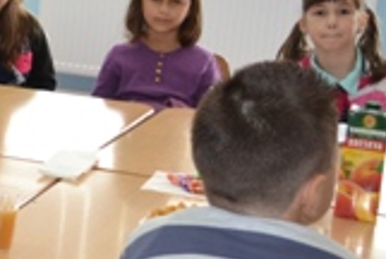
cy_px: 152
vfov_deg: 11.6
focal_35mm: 119
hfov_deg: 15.8
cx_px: -189
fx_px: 1278
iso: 400
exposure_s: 1/125
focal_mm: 20
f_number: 4
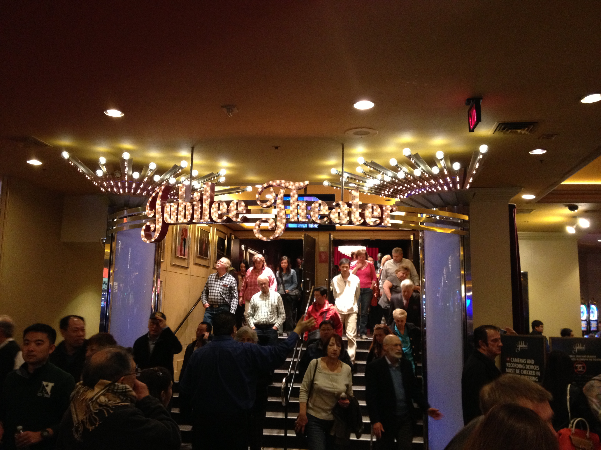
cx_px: 300
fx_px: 608
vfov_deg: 40.7
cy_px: 225
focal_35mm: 35
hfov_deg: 52.6
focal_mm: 4.28
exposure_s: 1/20
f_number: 2.4
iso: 320
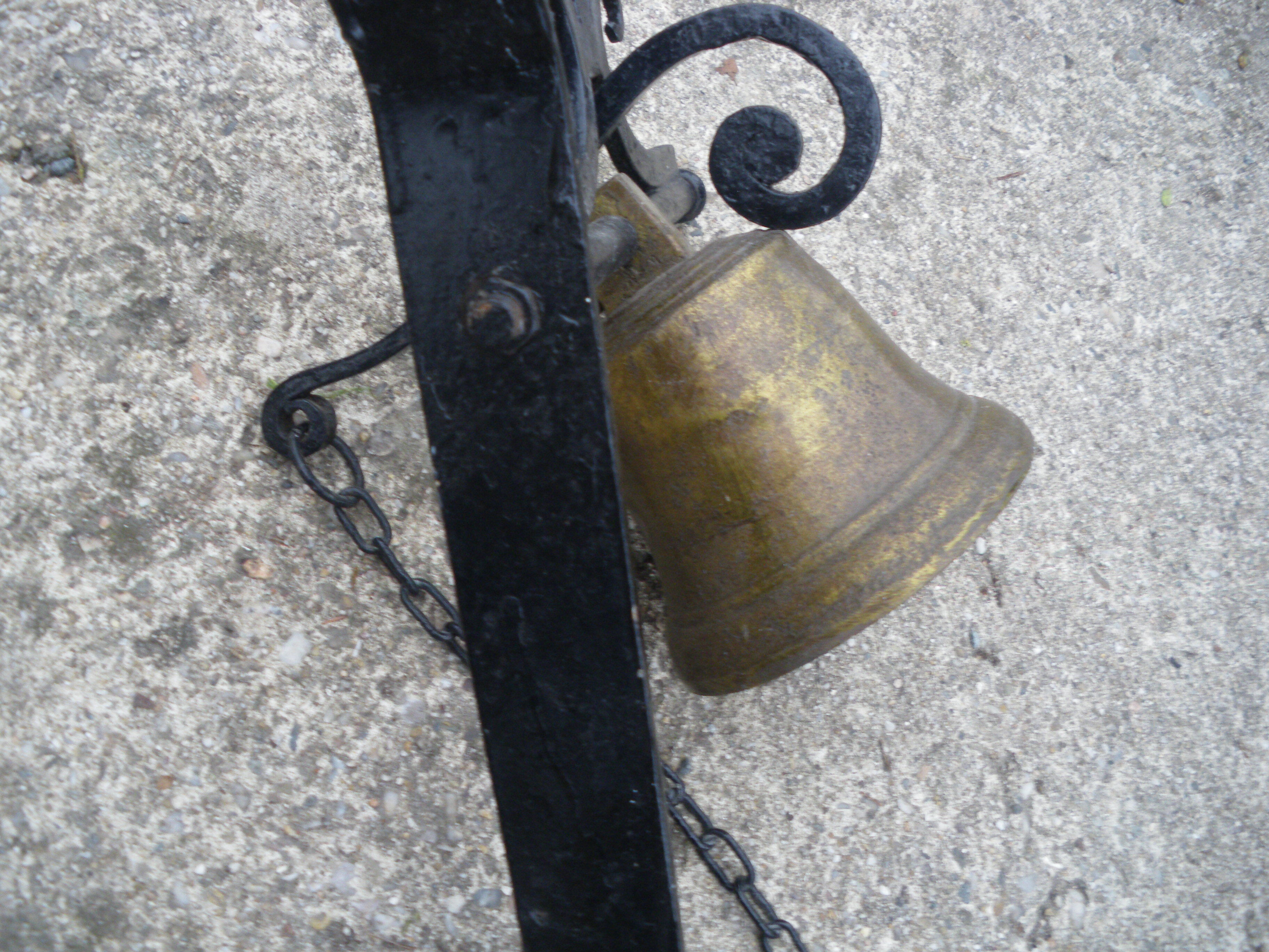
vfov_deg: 39.7
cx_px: 634
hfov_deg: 51.4
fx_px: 1320
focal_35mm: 36
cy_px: 476
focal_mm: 6.3
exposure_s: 1/50
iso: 200
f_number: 3.5
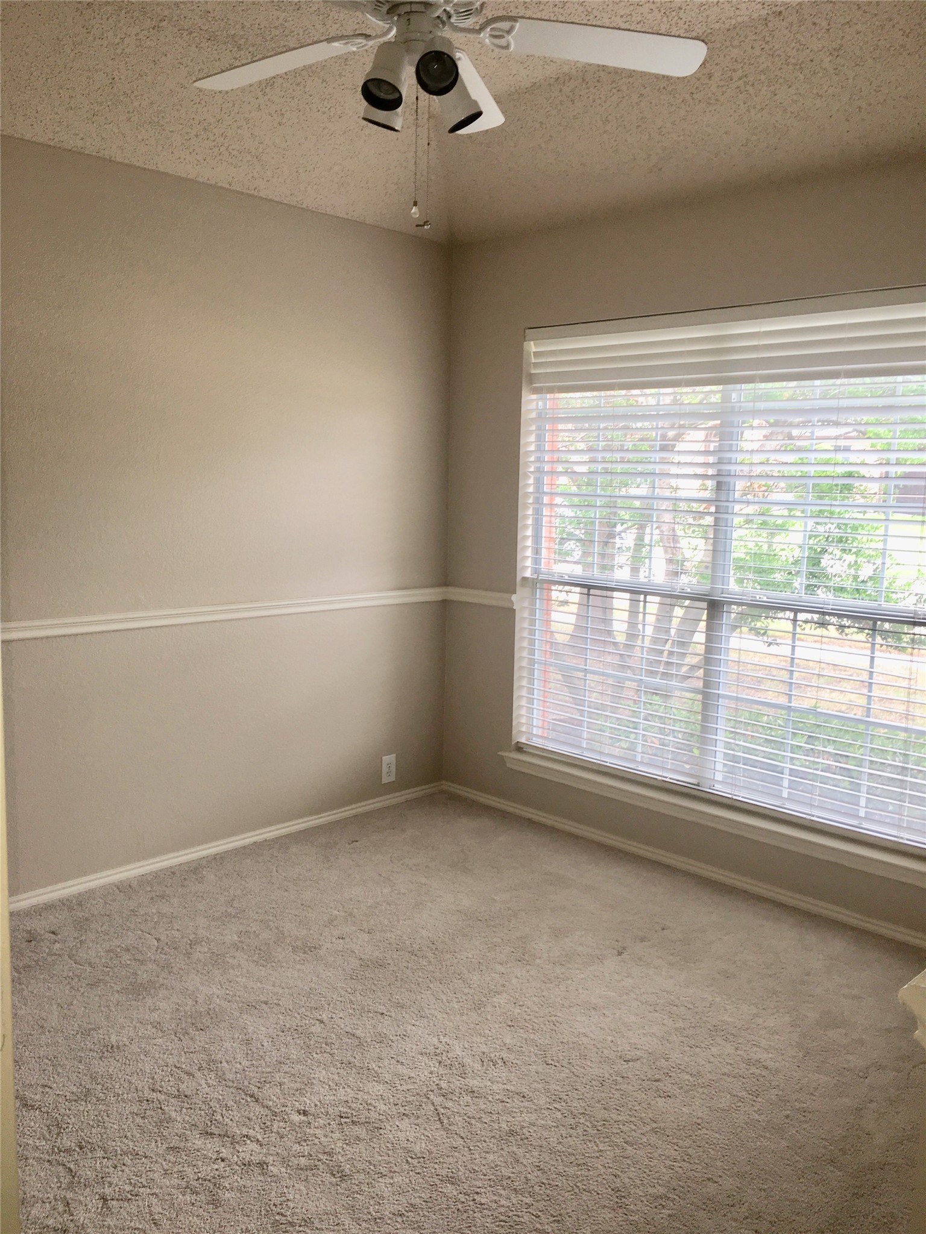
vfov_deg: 61.7
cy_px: 617
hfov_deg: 48.2
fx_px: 1034
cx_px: 463
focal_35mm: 29
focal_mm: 4.15
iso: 25
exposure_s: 1/31
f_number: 2.2
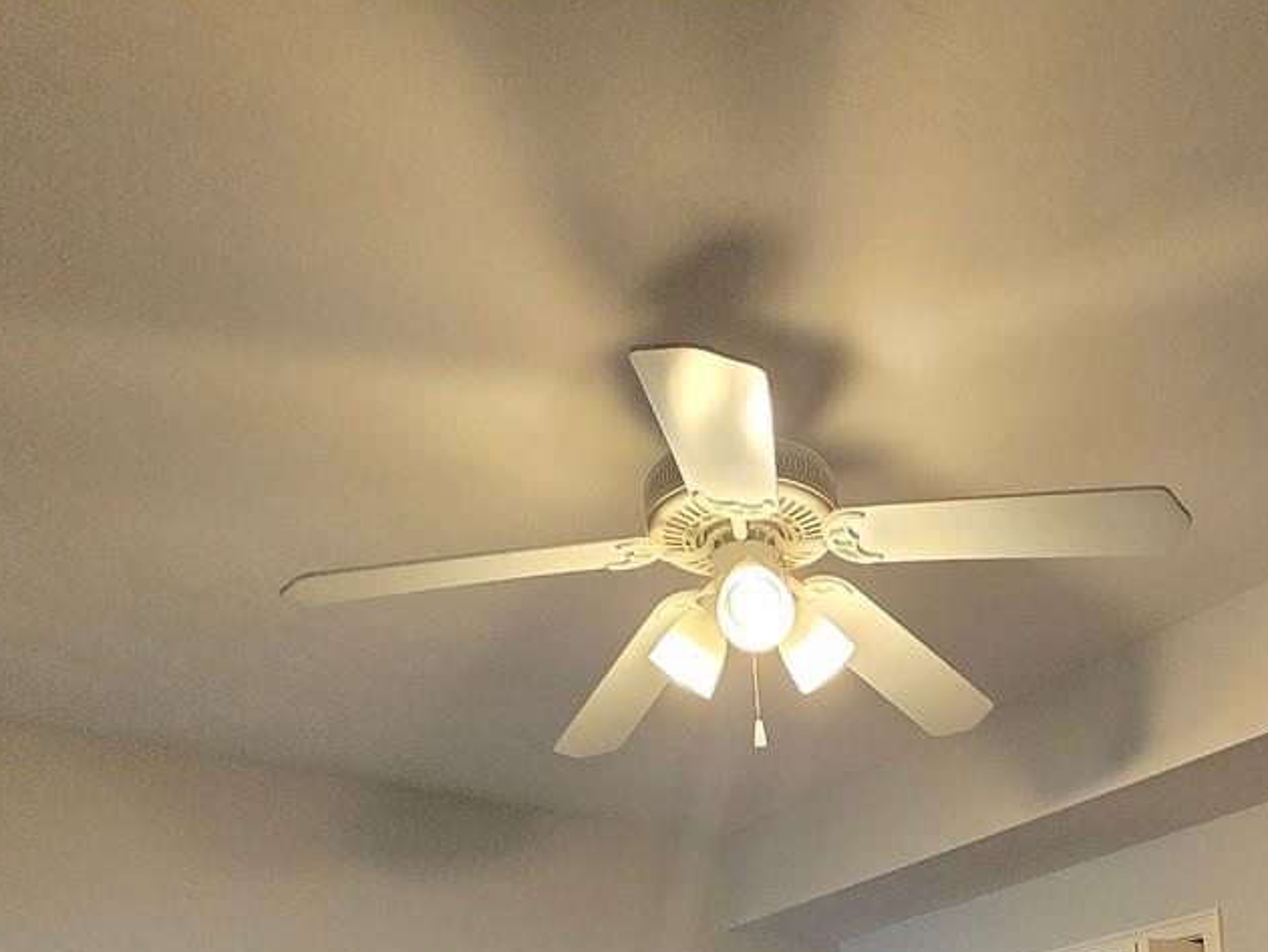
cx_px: 876
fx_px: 1209
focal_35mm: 33
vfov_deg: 33.4
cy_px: 1189
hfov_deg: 53.9
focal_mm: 1.7
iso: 200
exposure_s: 1/60
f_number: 2.2
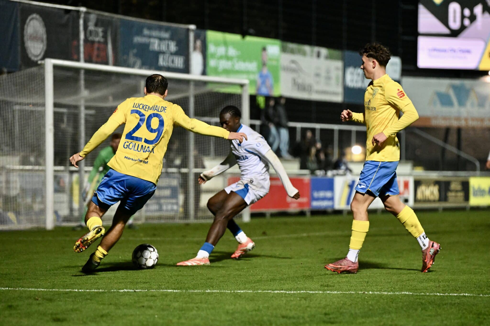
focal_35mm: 140
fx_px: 1905
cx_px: 245
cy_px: 163
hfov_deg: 14.7
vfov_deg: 9.8
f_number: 2.8
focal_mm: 140
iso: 8000
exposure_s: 1/1600
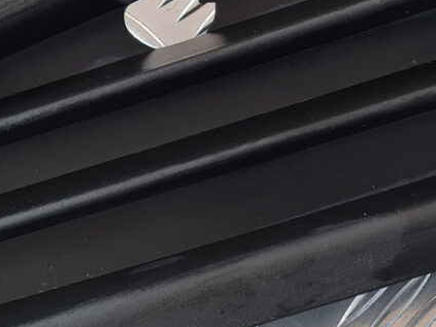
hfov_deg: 22.6
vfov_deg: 17.1
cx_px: 300
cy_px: 108
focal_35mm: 86
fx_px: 1083
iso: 200
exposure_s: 1/100
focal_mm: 5.4
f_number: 1.8
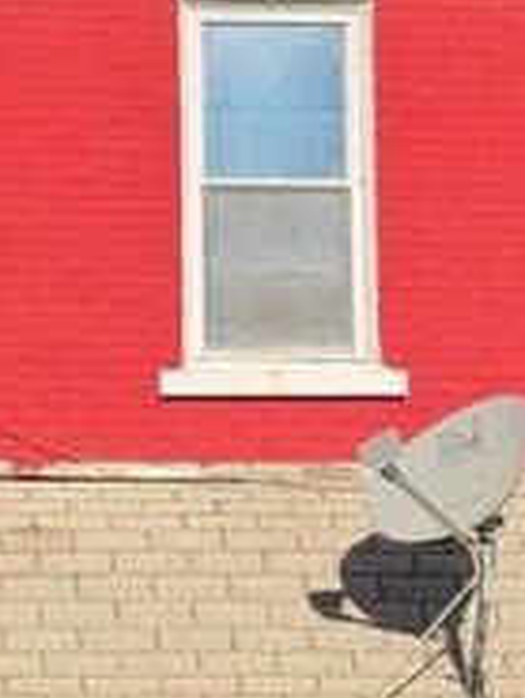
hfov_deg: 8.6
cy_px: 458
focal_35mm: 173
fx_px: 3494
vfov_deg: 11.4
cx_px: 87
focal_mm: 6.76
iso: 100
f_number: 1.78
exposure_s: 1/3891
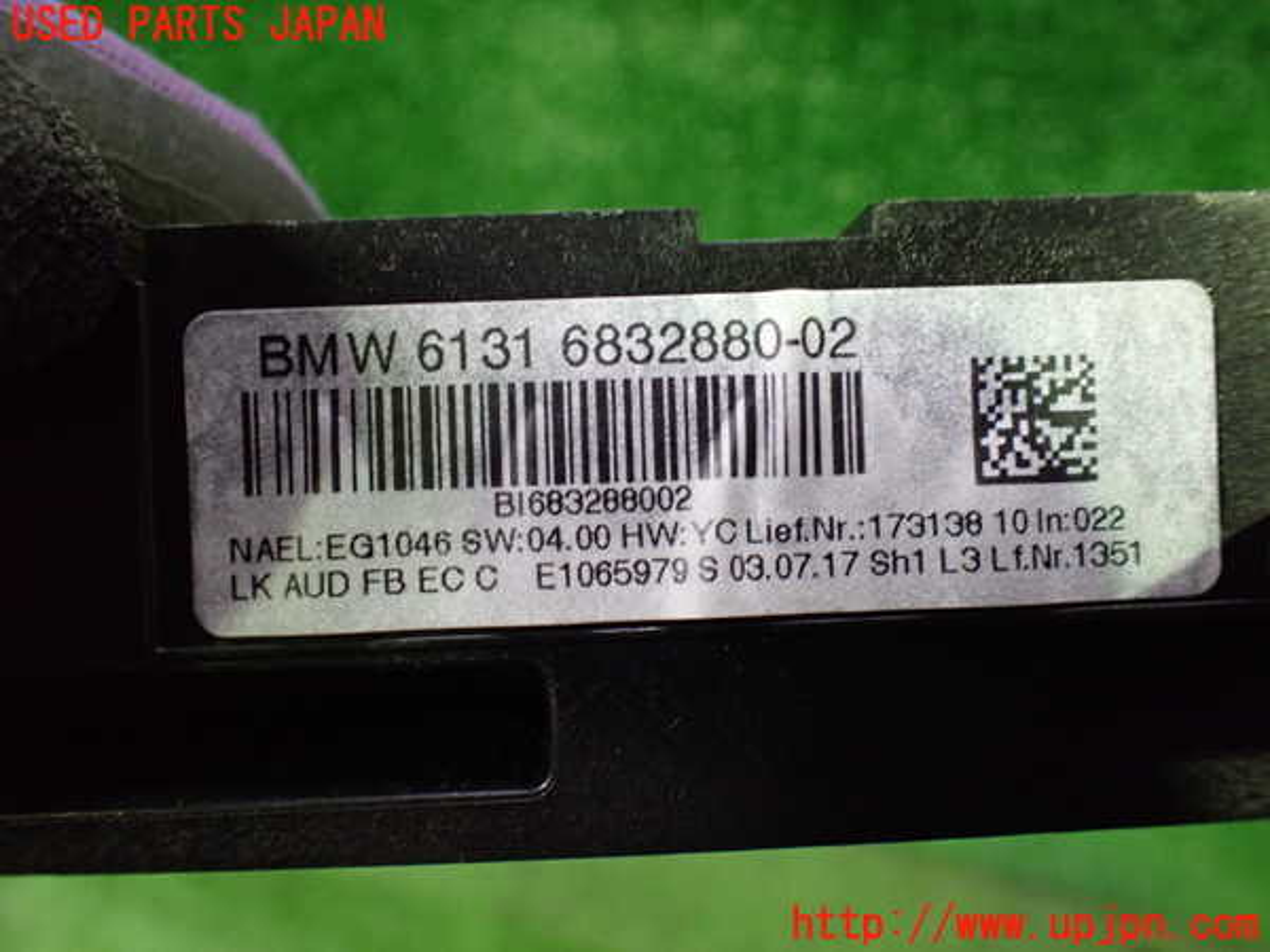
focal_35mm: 30
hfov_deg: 60.0
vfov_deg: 46.8
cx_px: 635
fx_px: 1101
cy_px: 476
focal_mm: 5.4
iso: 800
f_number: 2.3
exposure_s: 1/60
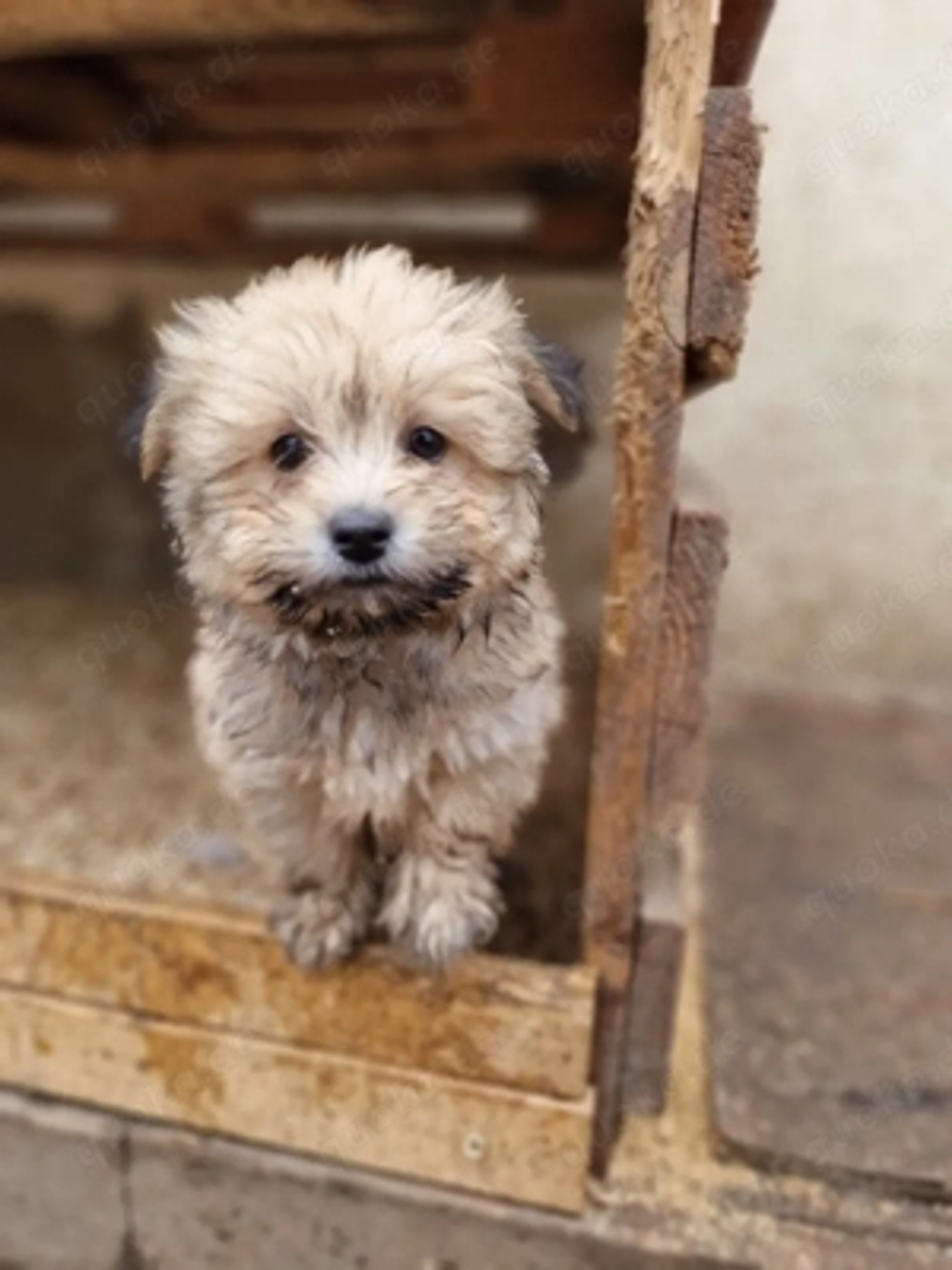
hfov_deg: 58.9
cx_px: 476
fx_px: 843
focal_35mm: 23
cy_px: 635
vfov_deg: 73.9
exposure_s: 1/100
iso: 50
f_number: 1.8
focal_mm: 6.4
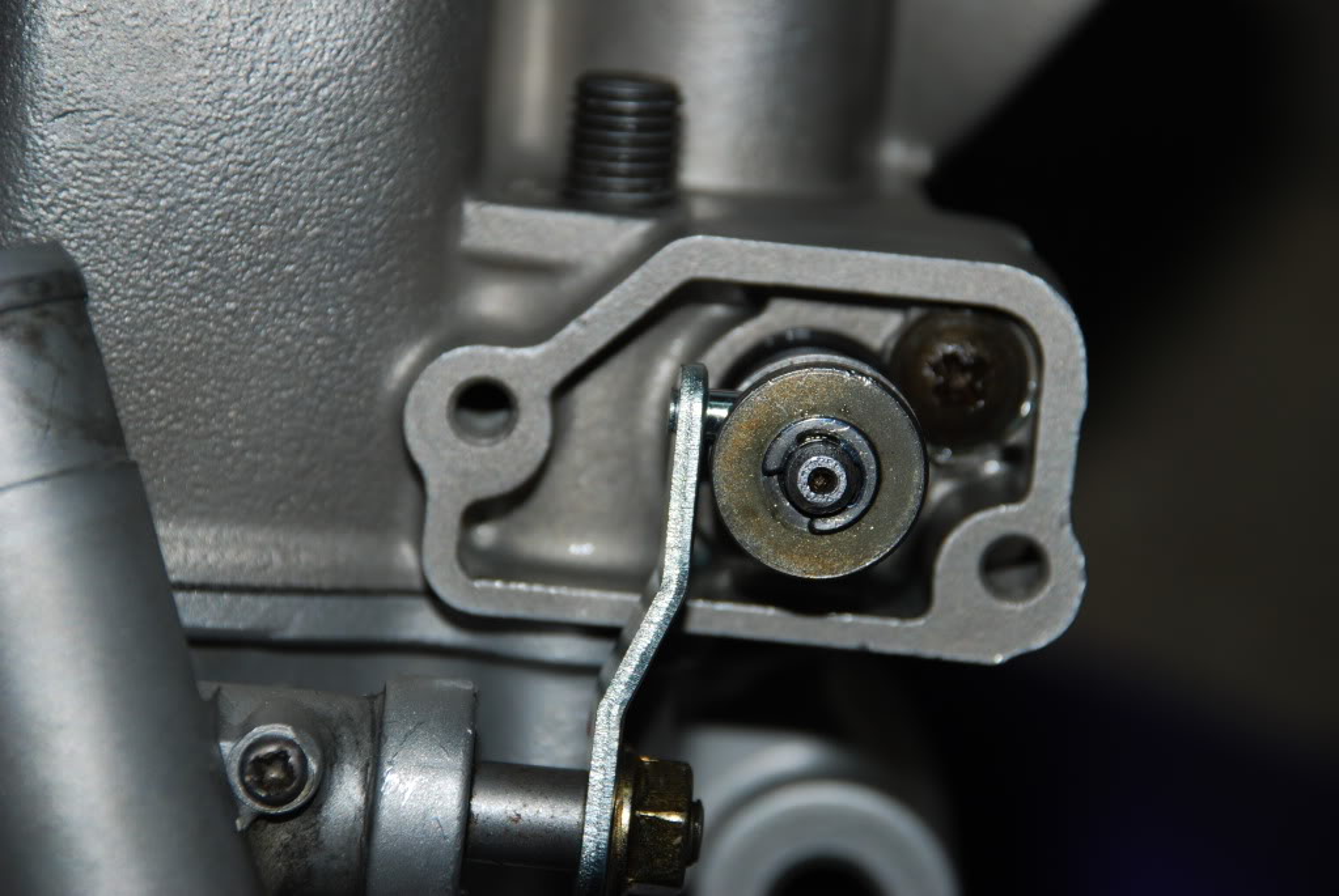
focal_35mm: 202
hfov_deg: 10.1
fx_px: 7541
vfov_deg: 6.8
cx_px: 670
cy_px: 448
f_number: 5.6
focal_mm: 135
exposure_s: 1/125
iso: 100
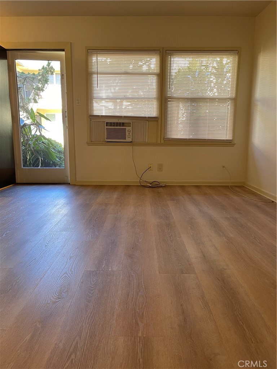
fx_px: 267
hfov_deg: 54.9
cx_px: 138
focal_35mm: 25
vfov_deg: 69.4
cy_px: 184
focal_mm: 5.1
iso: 125
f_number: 1.6
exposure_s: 1/60
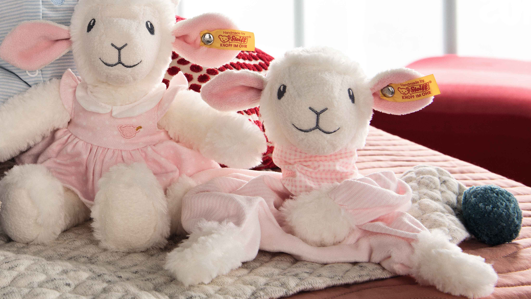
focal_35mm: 72
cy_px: 59
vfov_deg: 16.6
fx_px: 1014
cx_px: 72
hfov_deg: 28.4
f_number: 9
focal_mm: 38
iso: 100
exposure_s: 1/125
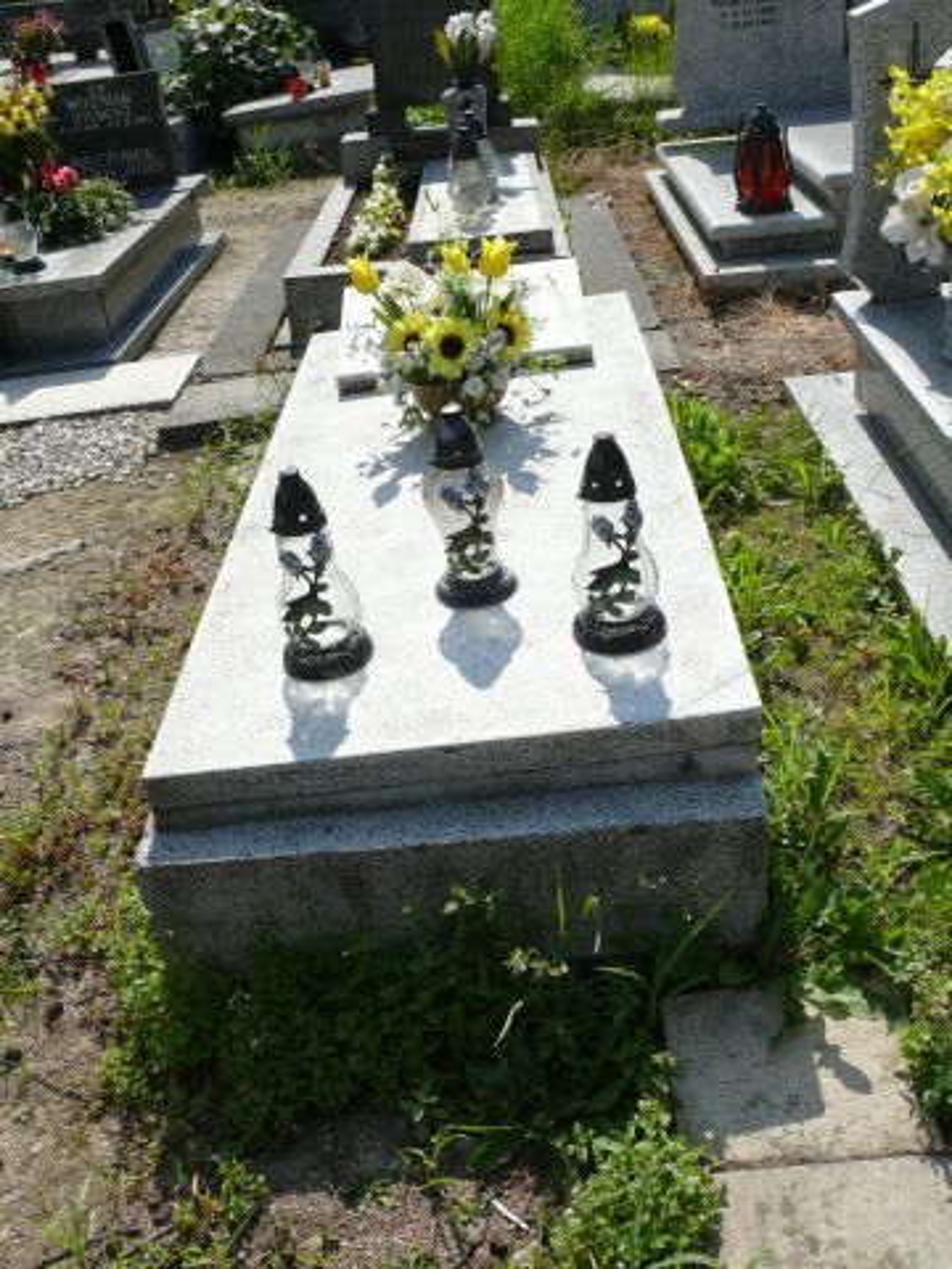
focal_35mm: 35
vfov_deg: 52.6
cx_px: 476
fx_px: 1283
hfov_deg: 40.7
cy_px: 634
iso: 100
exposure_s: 1/400
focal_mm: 7.4
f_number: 5.6
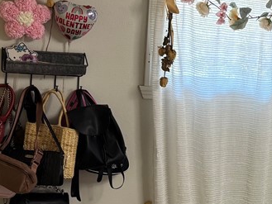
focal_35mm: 81
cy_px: 150
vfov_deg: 18.1
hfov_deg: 22.5
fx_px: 637
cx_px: 314
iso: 125
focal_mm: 5.96
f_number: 1.6
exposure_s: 1/120
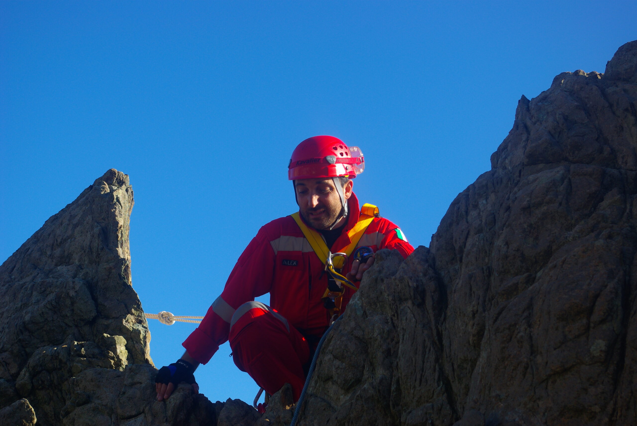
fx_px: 1329
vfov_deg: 18.2
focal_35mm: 75
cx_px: 318
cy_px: 213
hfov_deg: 27.0
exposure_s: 1/125
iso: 100
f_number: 8
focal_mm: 50
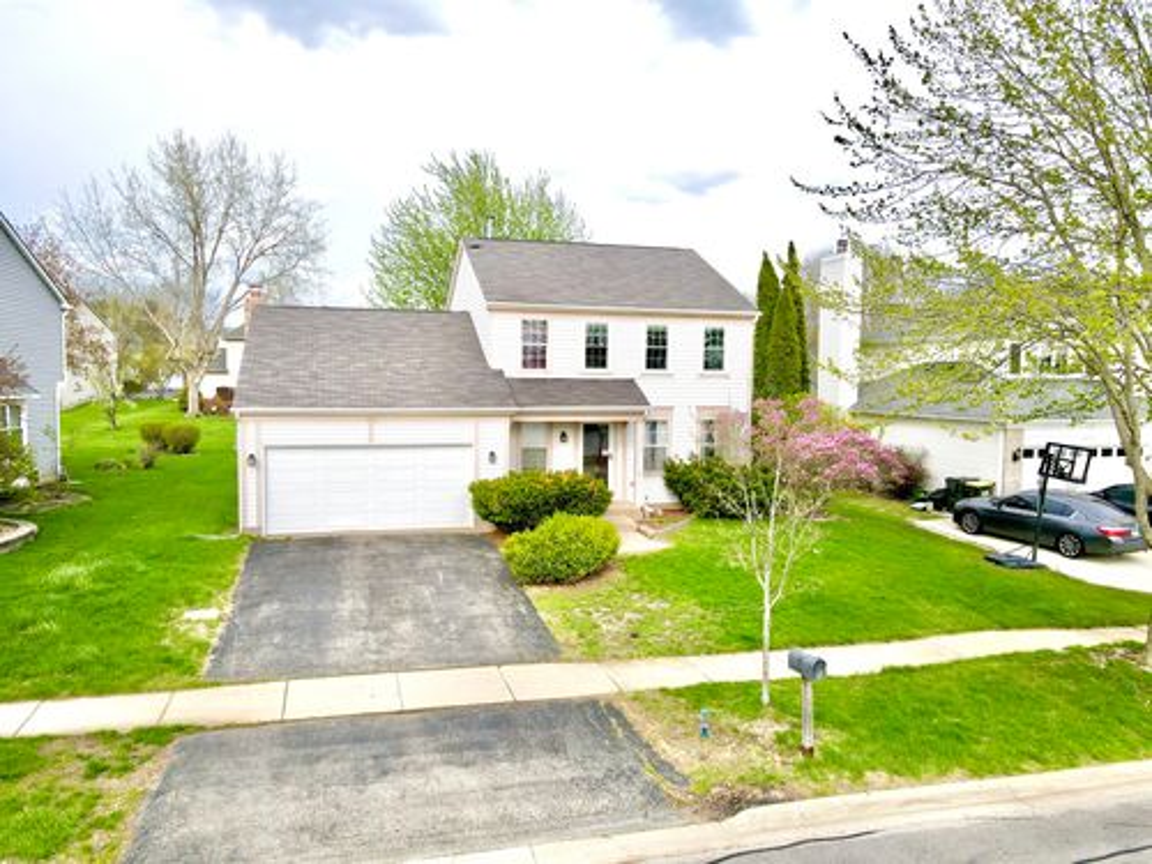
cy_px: 432
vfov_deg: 56.8
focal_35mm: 24
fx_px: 799
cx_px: 576
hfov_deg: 71.6
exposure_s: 1/250
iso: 100
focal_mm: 4.5
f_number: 2.8
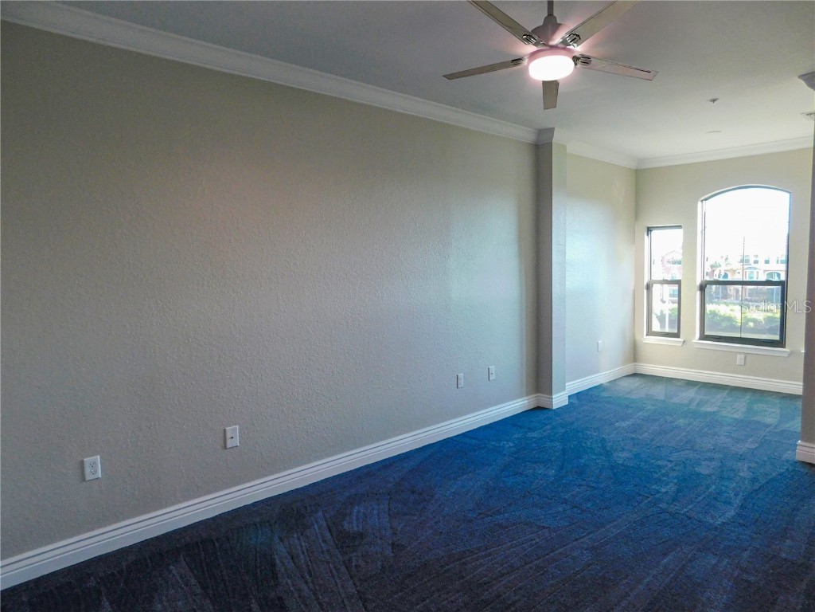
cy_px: 306
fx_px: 542
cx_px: 408
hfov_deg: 73.9
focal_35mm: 23
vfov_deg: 58.9
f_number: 3
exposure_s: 1/30
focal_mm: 4
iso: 125
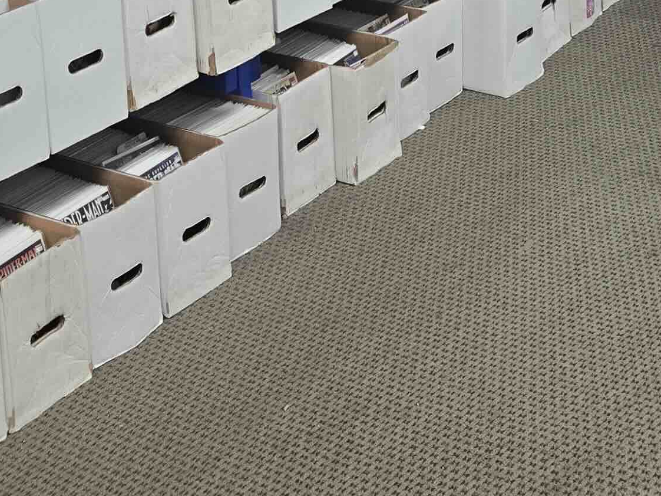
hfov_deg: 23.8
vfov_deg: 17.1
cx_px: 404
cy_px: -110
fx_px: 1565
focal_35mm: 82
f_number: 1.8
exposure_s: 1/60
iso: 100
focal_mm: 5.4
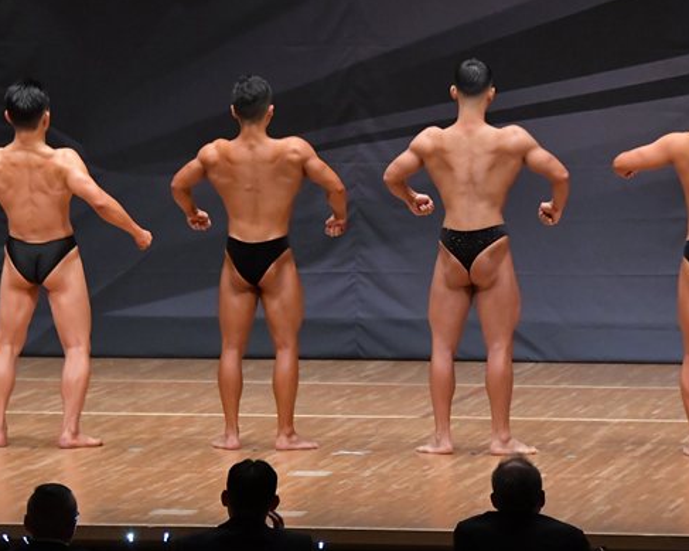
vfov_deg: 6.2
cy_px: 289
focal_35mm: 251
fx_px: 5115
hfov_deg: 7.7
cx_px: 428
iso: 6400
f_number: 5.6
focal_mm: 112
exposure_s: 1/400
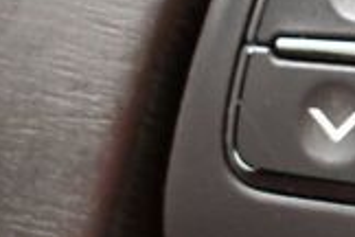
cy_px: 139
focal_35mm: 190
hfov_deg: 10.2
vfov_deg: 7.2
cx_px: 649
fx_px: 1873
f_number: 4
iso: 3200
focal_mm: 24
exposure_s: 1/80
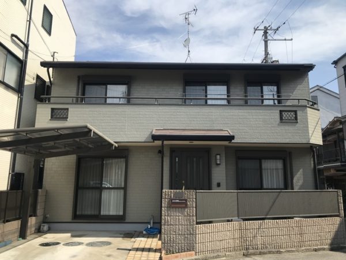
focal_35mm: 28
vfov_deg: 49.7
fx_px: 280
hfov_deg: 63.4
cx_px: 173
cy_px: 130
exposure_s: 1/2398
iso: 20
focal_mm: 3.99
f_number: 1.8
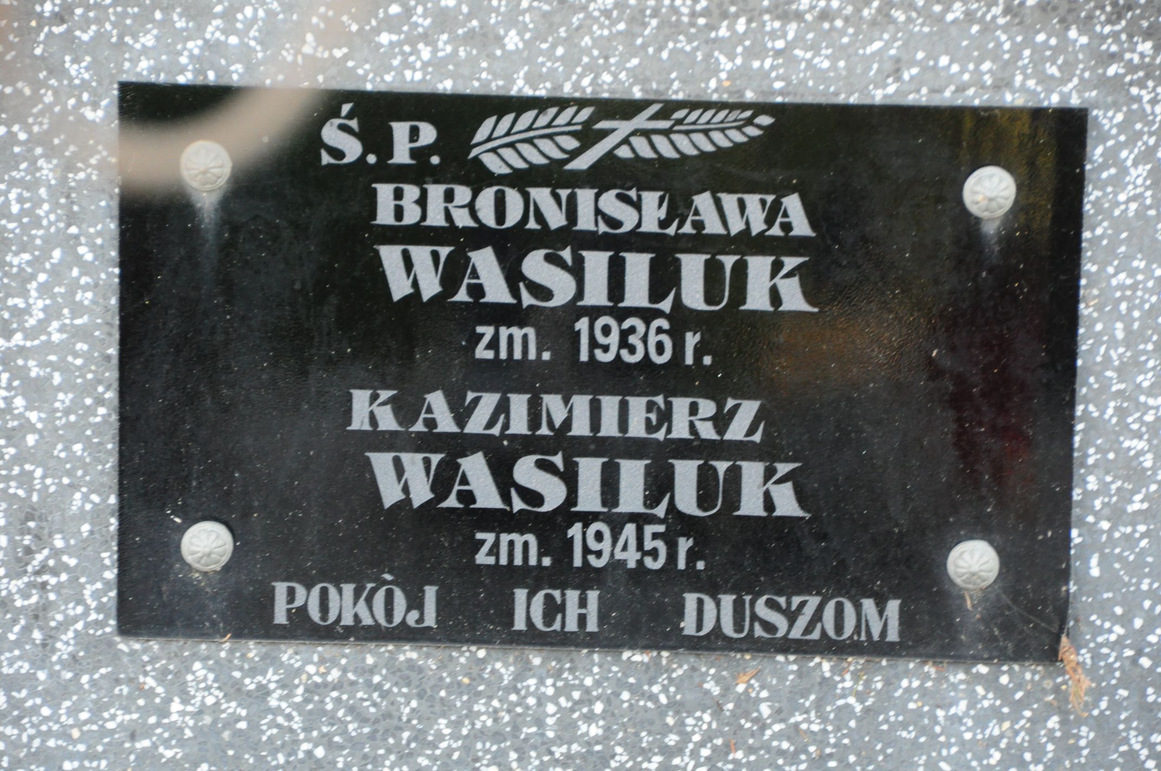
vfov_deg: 6.1
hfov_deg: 9.2
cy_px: 386
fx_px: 7247
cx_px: 580
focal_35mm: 225
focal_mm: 150
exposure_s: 1/40
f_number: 7.1
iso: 1100
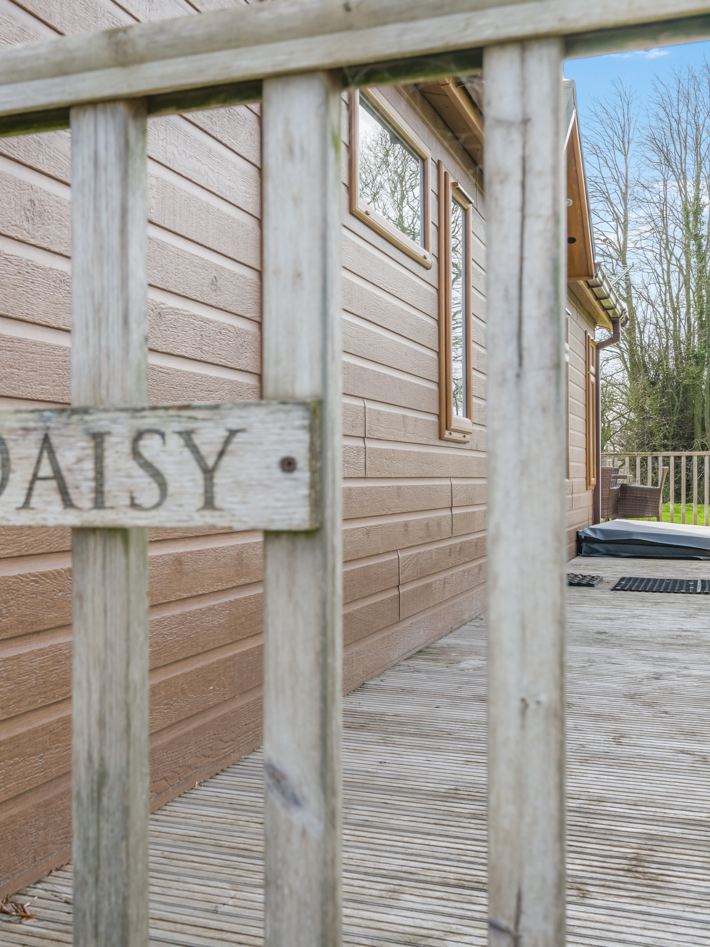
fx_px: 1203
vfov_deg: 42.9
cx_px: 110
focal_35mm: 44
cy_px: 470
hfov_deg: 31.7
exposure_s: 1/60
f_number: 11
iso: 100
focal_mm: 30
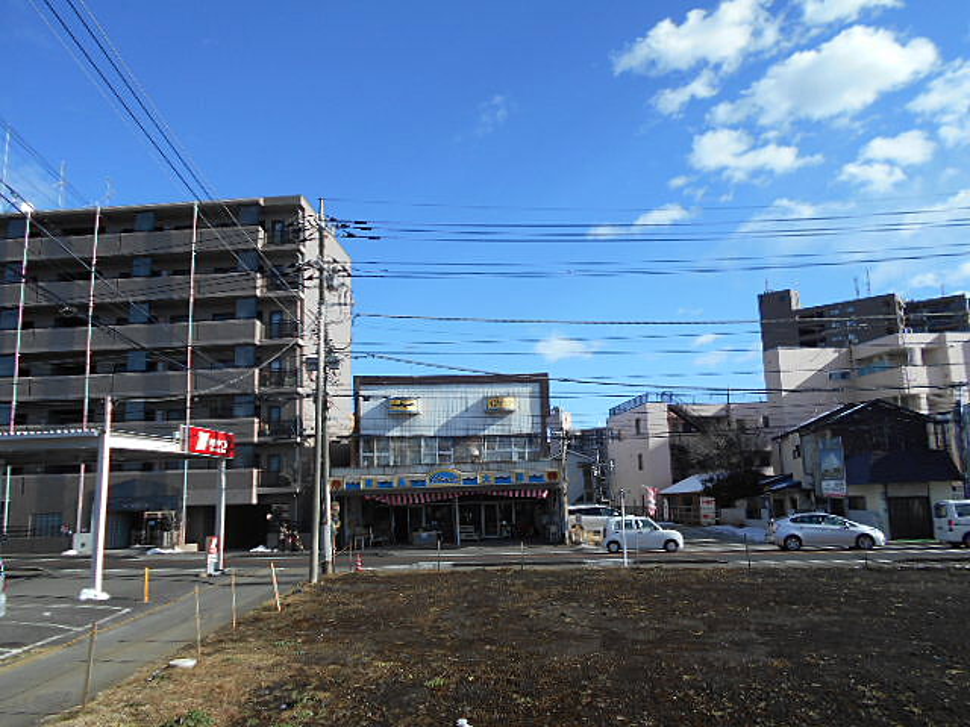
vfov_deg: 53.1
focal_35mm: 26
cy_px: 364
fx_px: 729
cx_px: 485
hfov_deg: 67.3
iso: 80
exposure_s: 1/1000
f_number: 3.2
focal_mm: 4.6
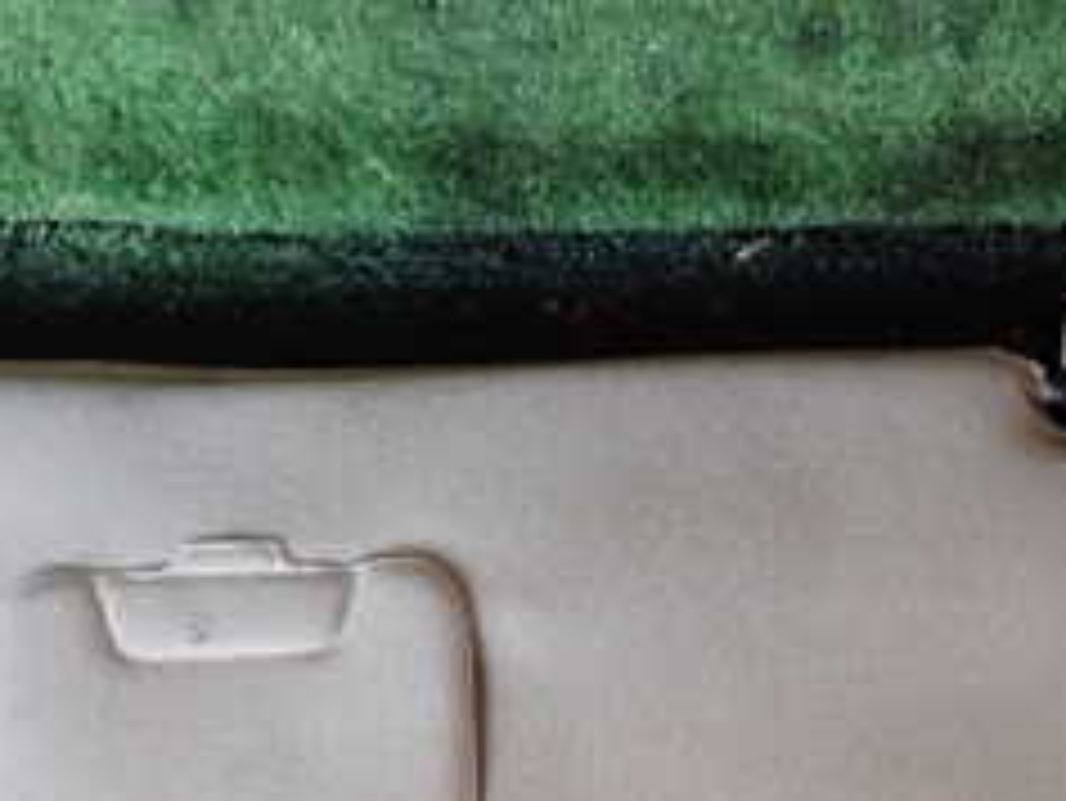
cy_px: 508
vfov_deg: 19.4
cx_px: 612
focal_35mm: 76
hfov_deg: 25.6
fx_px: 2342
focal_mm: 5.4
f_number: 2.3
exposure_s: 1/30
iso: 800
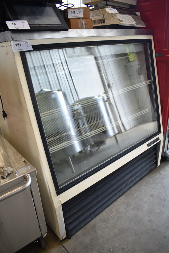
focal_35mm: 27
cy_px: 126
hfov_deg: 48.0
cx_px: 84
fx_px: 190
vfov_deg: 67.3
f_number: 3.5
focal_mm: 18
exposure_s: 1/30
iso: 200
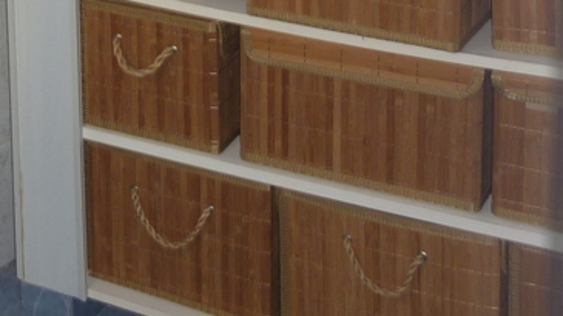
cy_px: -273
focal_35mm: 101
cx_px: -140
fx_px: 1507
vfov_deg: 11.1
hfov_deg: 19.7
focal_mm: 5.5
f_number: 2.8
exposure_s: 1/30
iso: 100
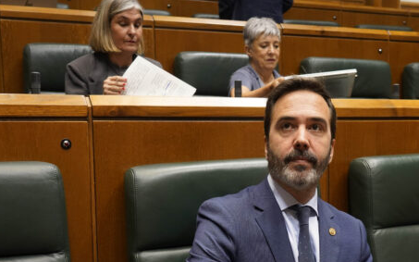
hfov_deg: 34.9
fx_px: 662
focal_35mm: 58
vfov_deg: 22.0
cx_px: 260
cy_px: 214
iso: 3200
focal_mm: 37
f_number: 6.3
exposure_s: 1/160
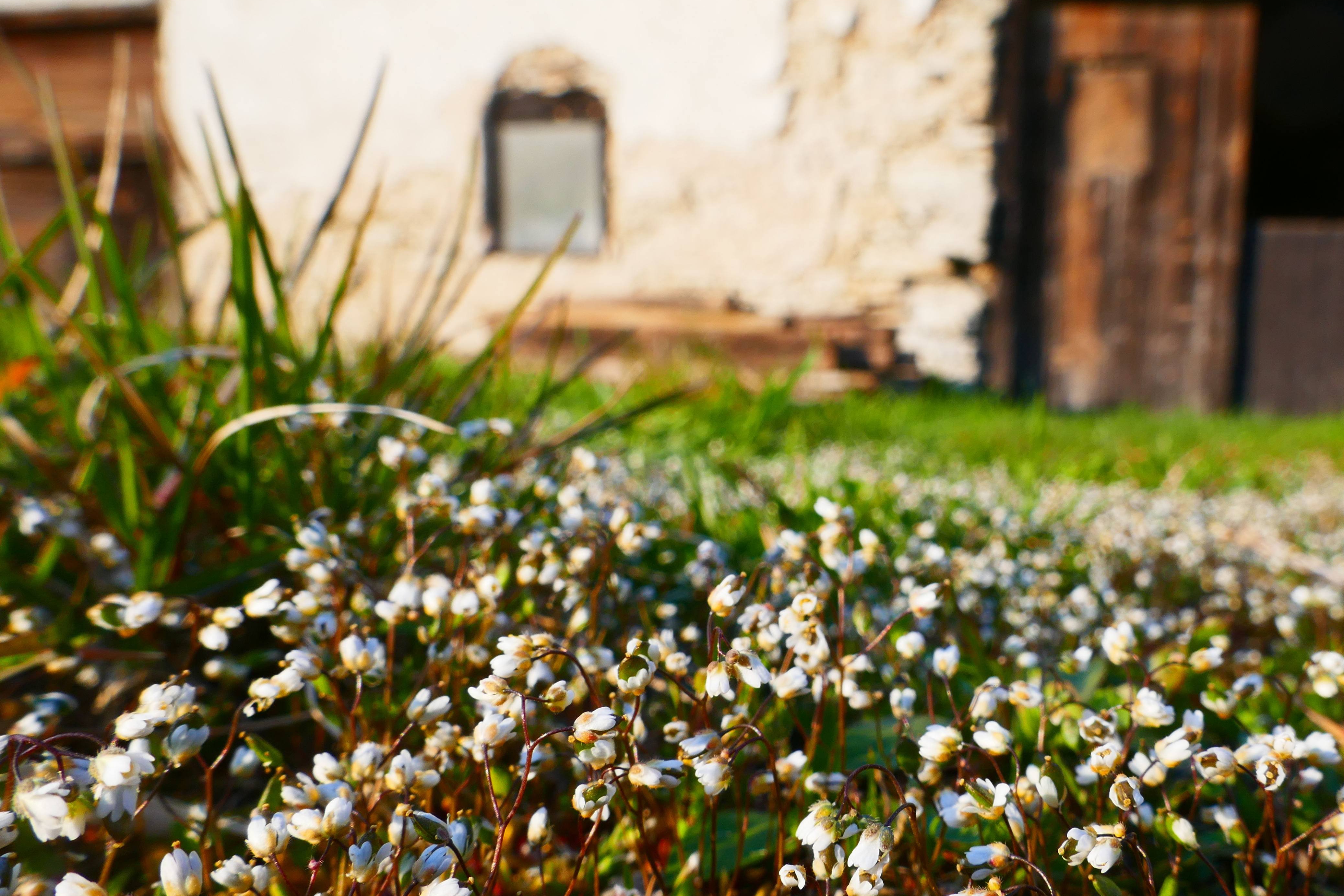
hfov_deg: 56.5
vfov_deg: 39.9
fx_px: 1232
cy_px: 514
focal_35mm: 33
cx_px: 840
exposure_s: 1/160
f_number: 8
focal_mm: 9.1
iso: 125
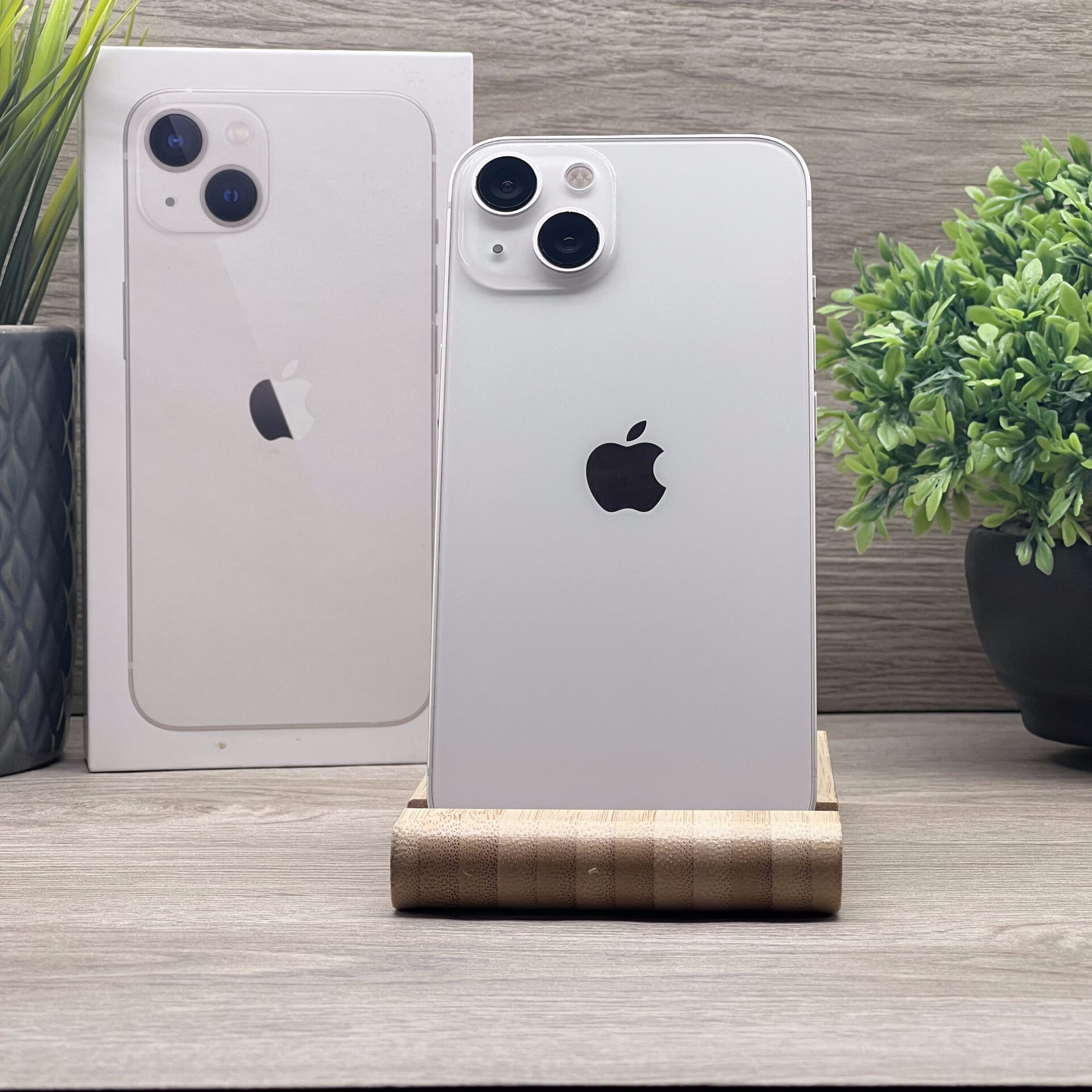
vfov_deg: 19.1
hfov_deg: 19.1
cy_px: 546
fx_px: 3248
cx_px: 583
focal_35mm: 91
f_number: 2.8
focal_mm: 9
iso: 64
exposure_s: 1/100
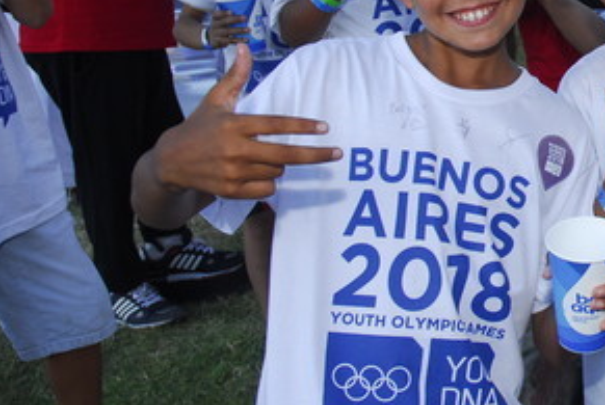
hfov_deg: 27.3
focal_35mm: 65
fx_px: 1094
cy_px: 84
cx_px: 724
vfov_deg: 20.8
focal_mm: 18
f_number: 4.5
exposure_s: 1/250
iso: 200
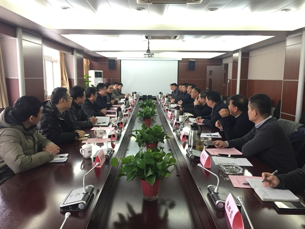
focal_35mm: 29
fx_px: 255
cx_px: 152
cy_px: 114
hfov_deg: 61.7
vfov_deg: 48.2
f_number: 2.2
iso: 200
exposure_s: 1/33
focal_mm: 4.15
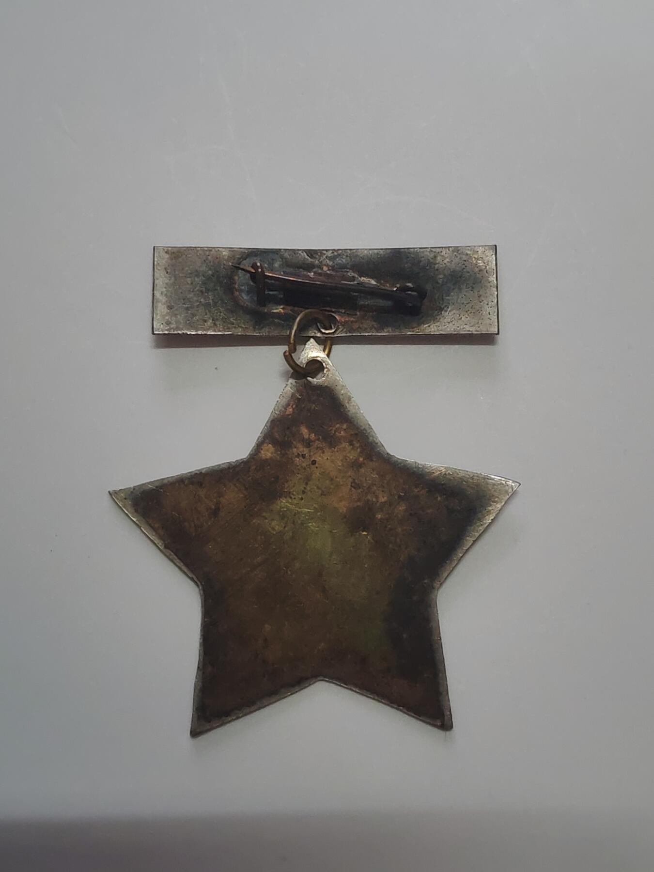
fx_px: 1713
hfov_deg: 21.6
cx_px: 327
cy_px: 436
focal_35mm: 68
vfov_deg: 28.6
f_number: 1.95
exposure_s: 1/33
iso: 320
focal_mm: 5.52
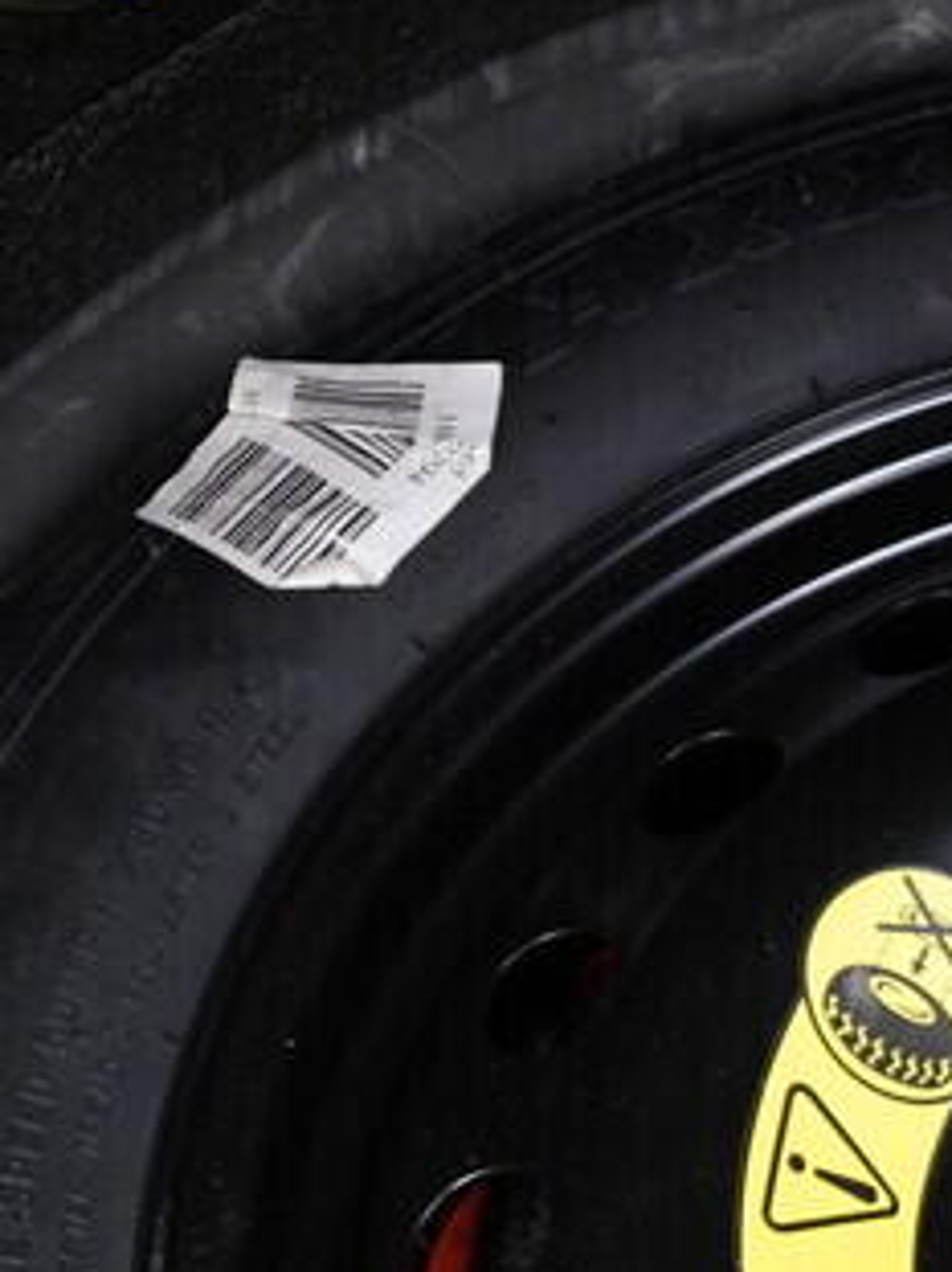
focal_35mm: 114
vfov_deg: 16.8
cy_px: 1380
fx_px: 4183
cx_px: 1209
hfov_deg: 12.6
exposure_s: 1/40
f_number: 2.8
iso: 640
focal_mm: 24
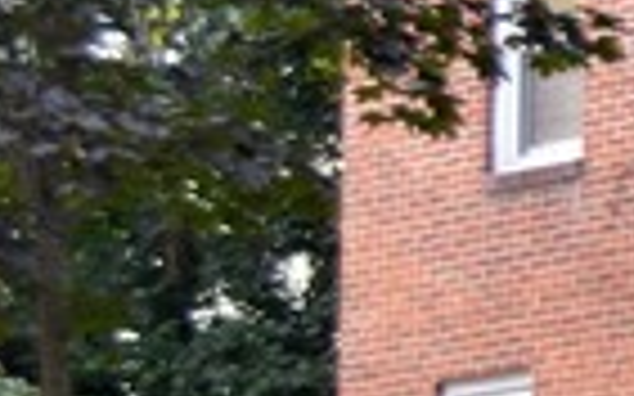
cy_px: 202
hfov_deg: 5.9
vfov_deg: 4.0
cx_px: 1918
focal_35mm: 330
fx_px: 5700
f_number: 4.5
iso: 250
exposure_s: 1/125
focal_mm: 28
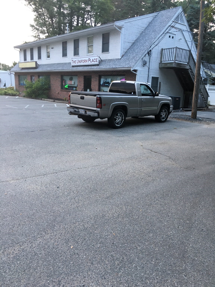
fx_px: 240
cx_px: 108
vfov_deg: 61.7
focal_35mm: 29
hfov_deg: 48.2
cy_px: 144
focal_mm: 4.15
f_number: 2.2
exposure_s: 1/30
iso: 32
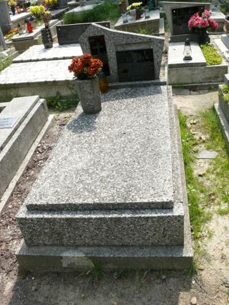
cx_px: 114
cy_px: 152
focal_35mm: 35
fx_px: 309
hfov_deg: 40.7
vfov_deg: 52.6
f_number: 5.6
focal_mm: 7.4
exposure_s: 1/250
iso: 100
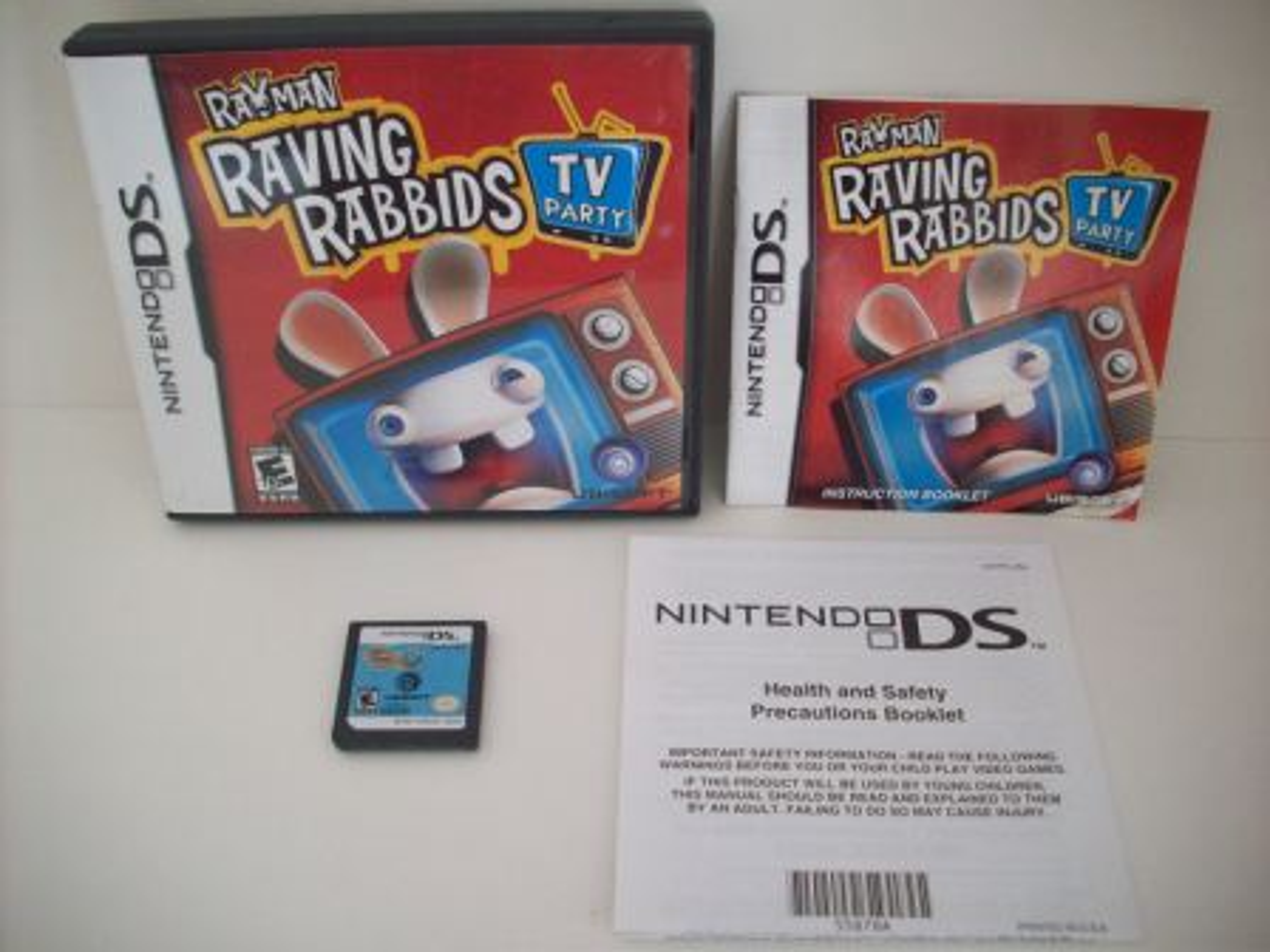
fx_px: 1357
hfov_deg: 50.1
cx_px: 635
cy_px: 476
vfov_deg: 38.7
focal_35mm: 37
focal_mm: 6.2
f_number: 2.8
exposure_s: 1/35.2
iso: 160
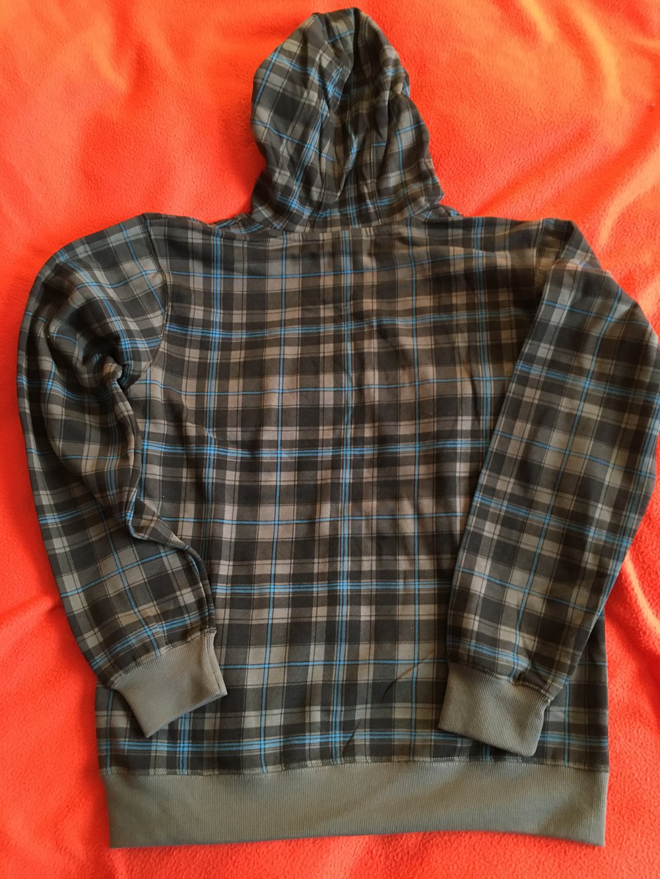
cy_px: 440
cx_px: 330
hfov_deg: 48.2
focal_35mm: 29
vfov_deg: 61.7
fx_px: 737
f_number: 2.2
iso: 160
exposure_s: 1/33
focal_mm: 4.15
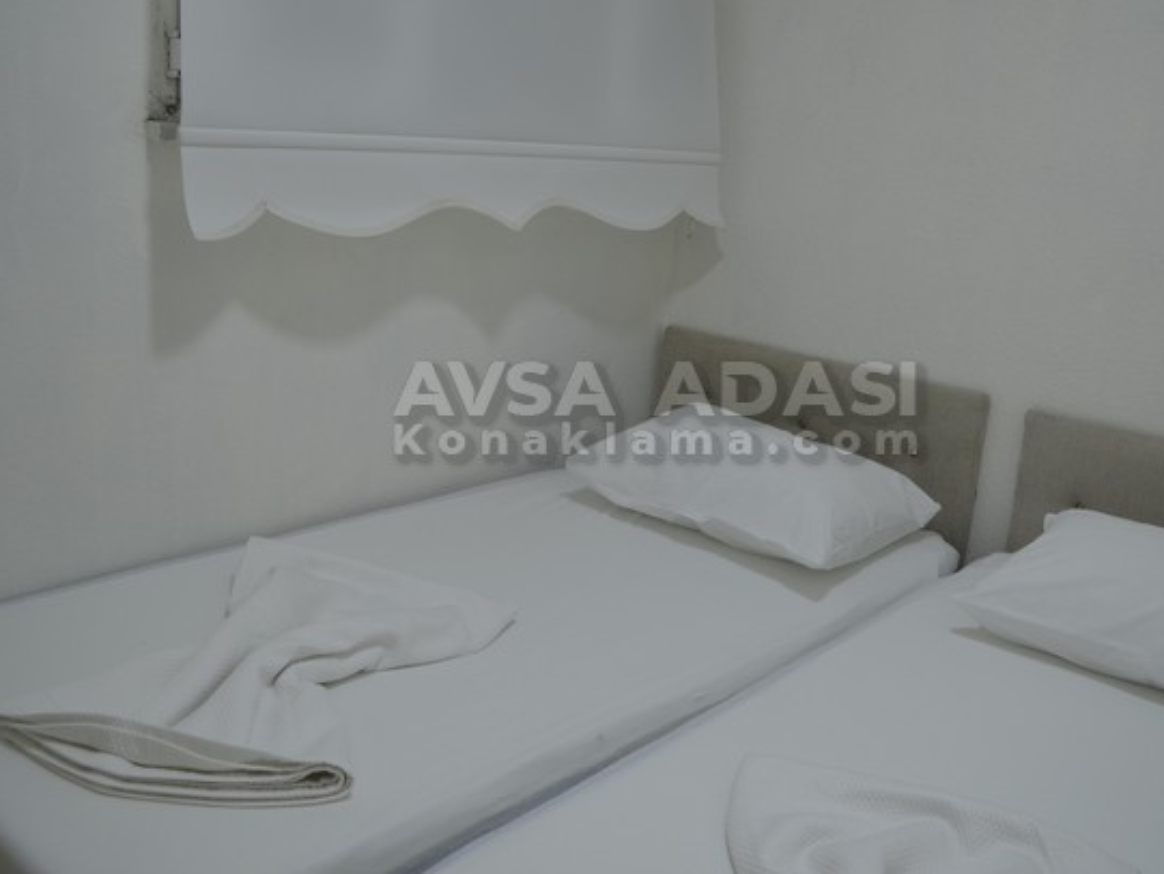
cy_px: 405
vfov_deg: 41.8
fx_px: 1144
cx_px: 652
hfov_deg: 53.8
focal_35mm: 34
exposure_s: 1/60
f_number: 4
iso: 400
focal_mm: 18
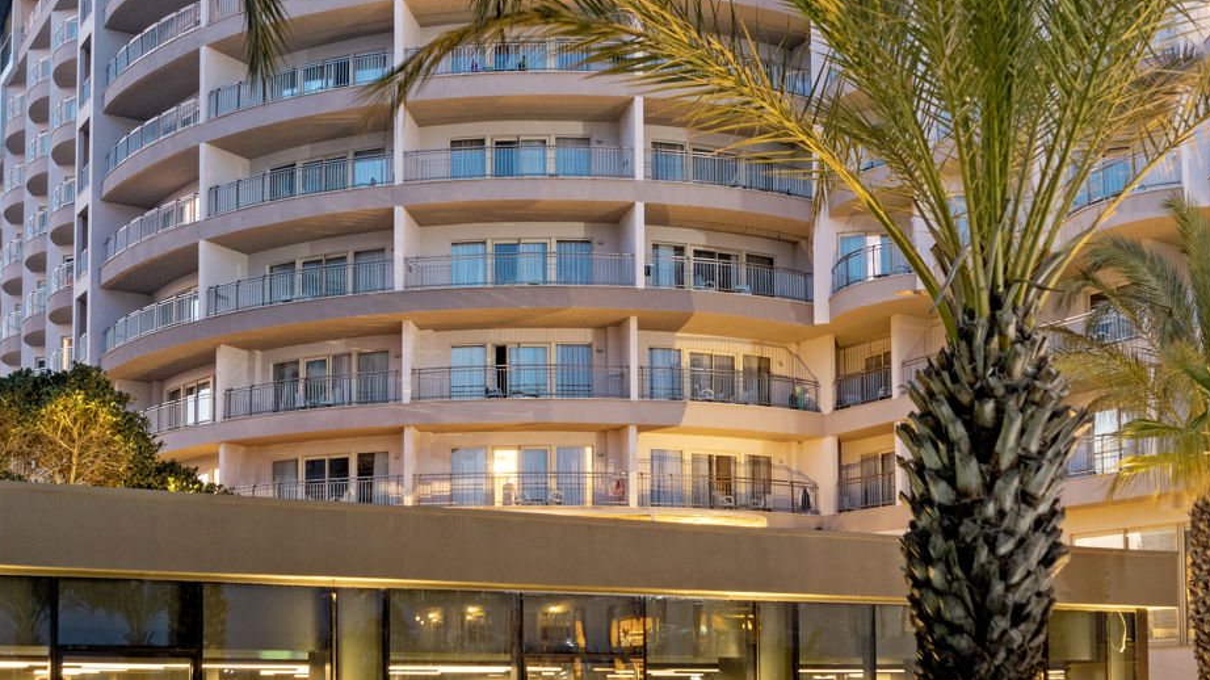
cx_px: 514
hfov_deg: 50.3
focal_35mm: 40
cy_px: 375
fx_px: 1283
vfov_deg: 29.7
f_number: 2.8
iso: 100
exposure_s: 1.3
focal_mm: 8.38
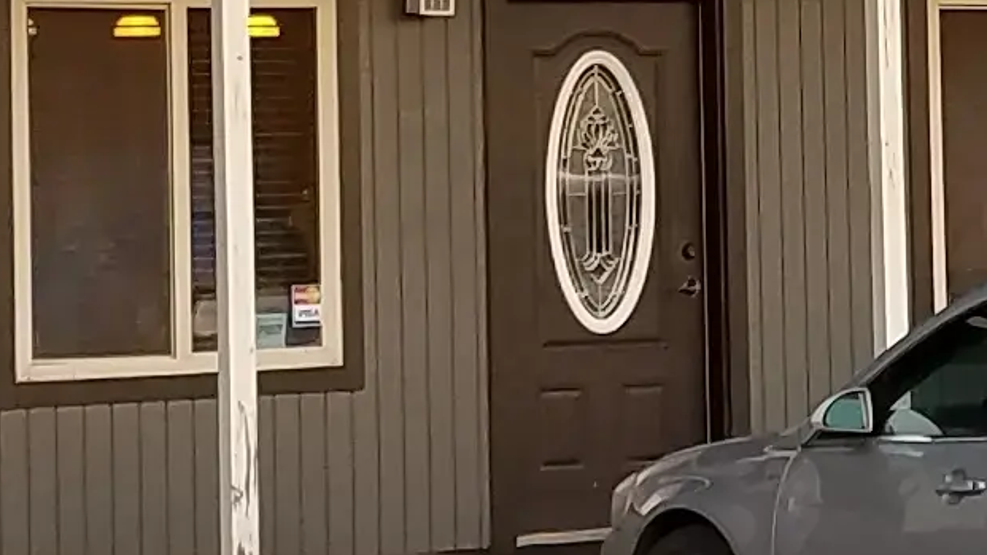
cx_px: 1140
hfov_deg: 11.5
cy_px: -76
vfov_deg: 6.6
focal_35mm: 184
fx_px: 4814
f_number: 1.7
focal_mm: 4.2
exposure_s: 1/120
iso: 50
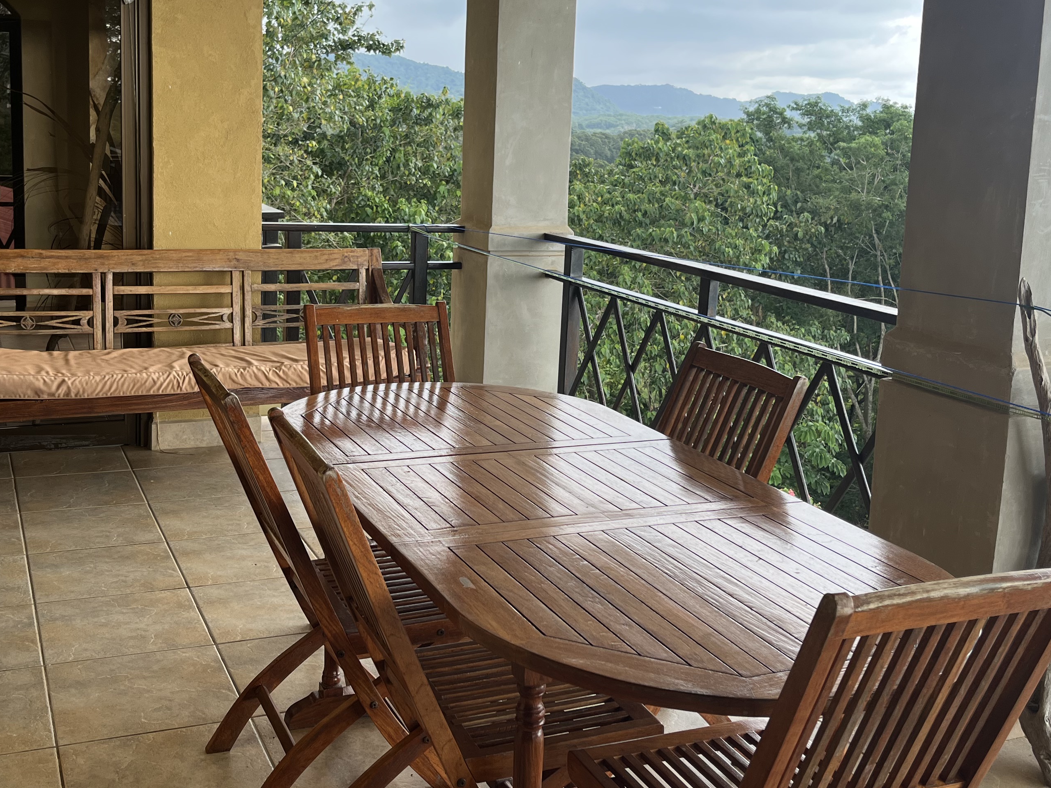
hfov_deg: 45.7
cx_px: 476
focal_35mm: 41
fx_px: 1245
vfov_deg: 34.9
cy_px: 290
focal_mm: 5.1
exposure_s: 1/270
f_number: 1.6
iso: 40
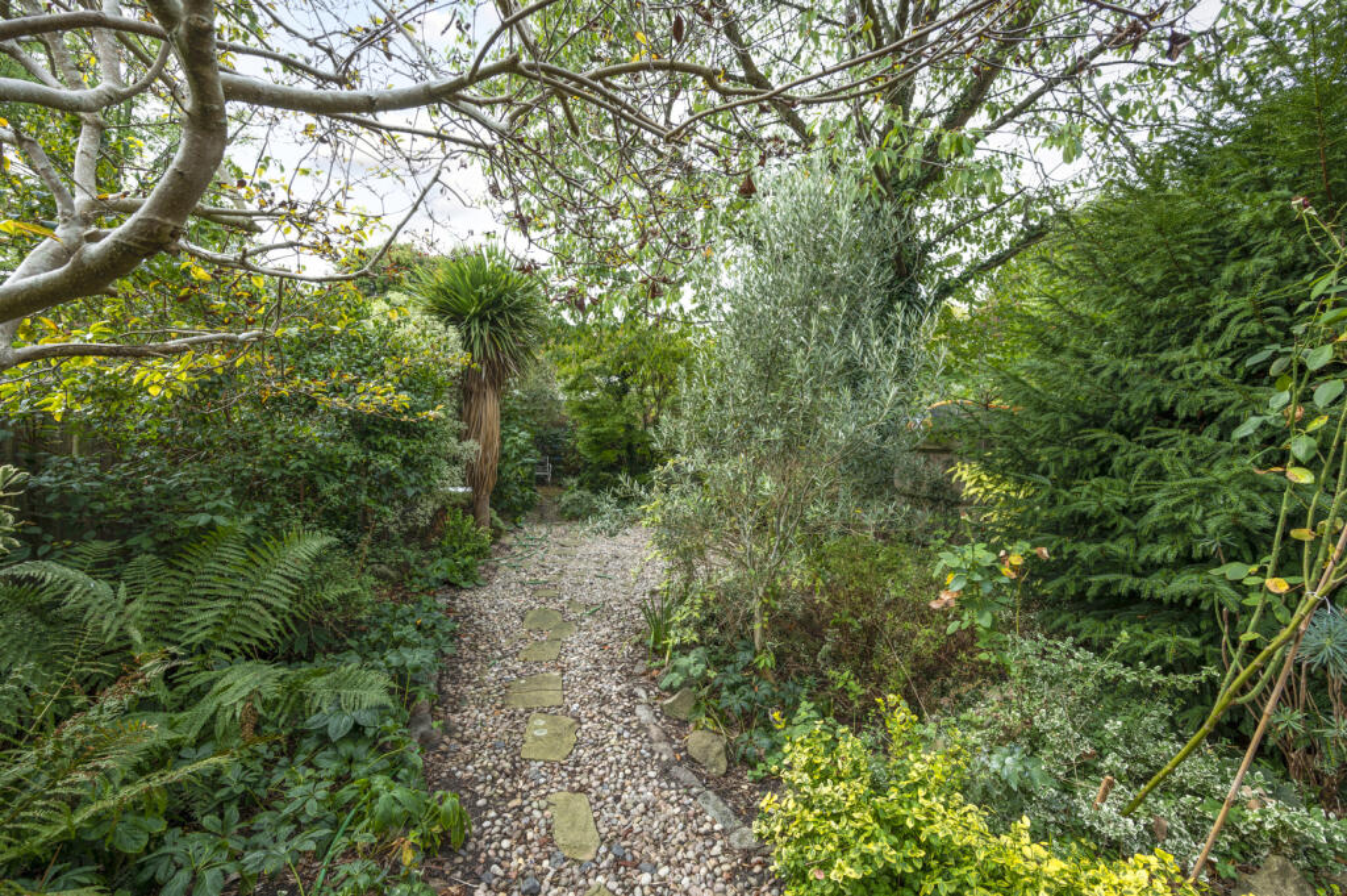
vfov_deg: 81.1
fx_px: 523
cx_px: 674
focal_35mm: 14
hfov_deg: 104.3
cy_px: 448
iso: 200
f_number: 8
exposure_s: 1/80
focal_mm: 14
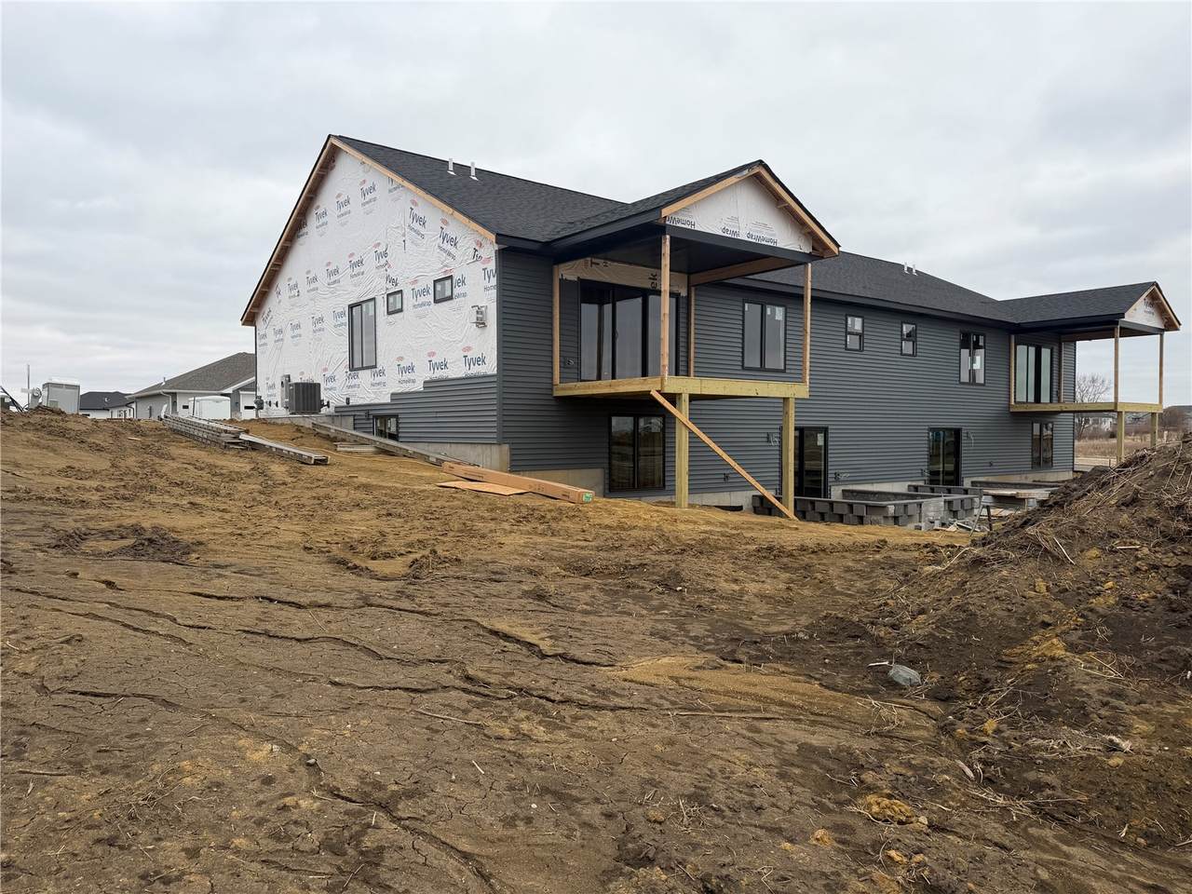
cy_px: 447
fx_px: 826
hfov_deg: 71.6
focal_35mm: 24
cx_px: 596
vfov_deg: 56.8
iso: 80
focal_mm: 6.76
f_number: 1.78
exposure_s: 1/1230
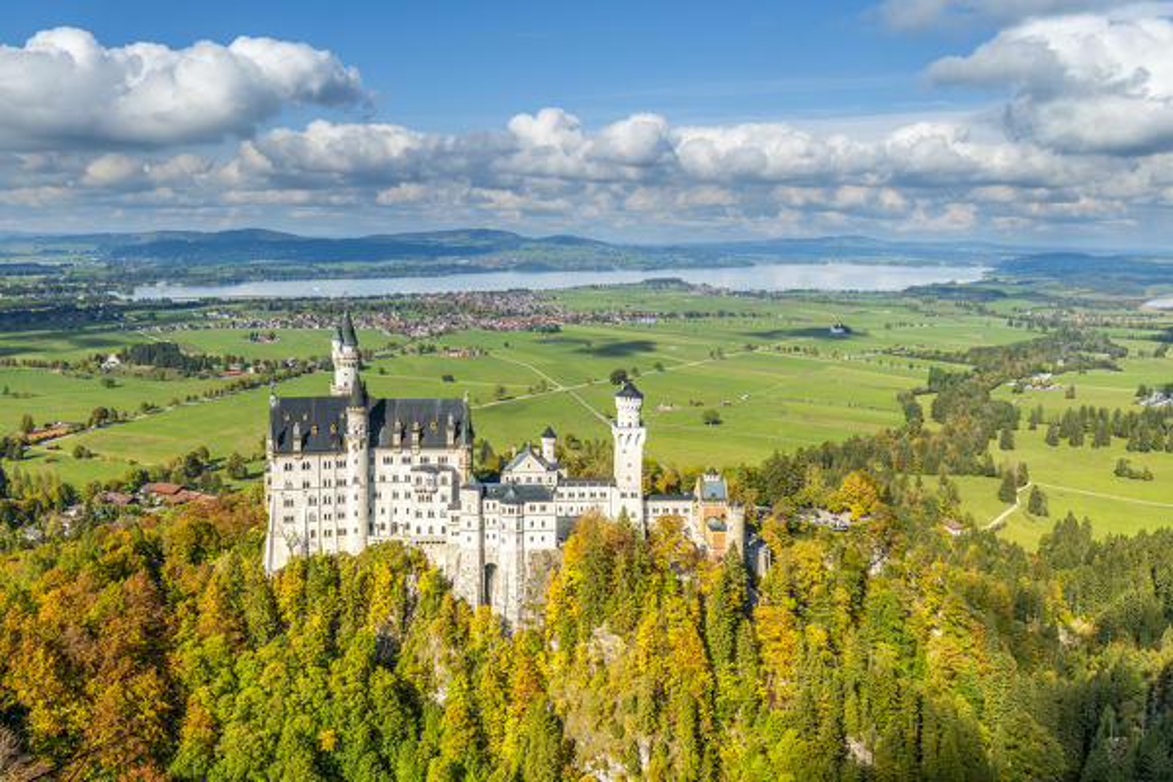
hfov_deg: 63.7
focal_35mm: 29
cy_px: 391
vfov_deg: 45.0
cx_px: 586
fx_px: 945
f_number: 8
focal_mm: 29
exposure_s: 1/200
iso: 200
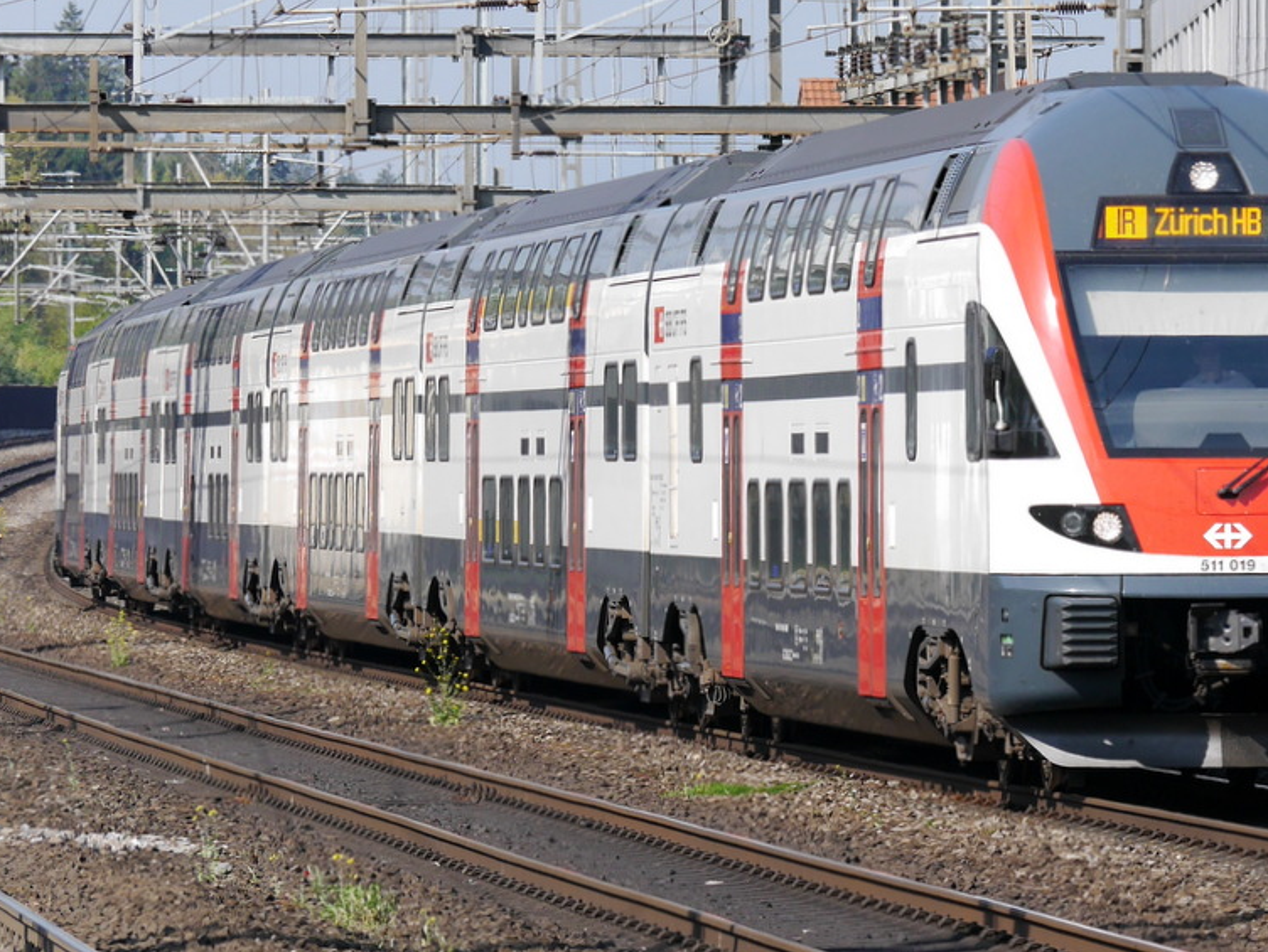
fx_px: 9750
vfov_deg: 5.6
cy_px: 386
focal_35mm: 266
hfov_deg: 7.4
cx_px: 792
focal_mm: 100
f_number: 5.6
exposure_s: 1/500
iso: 160
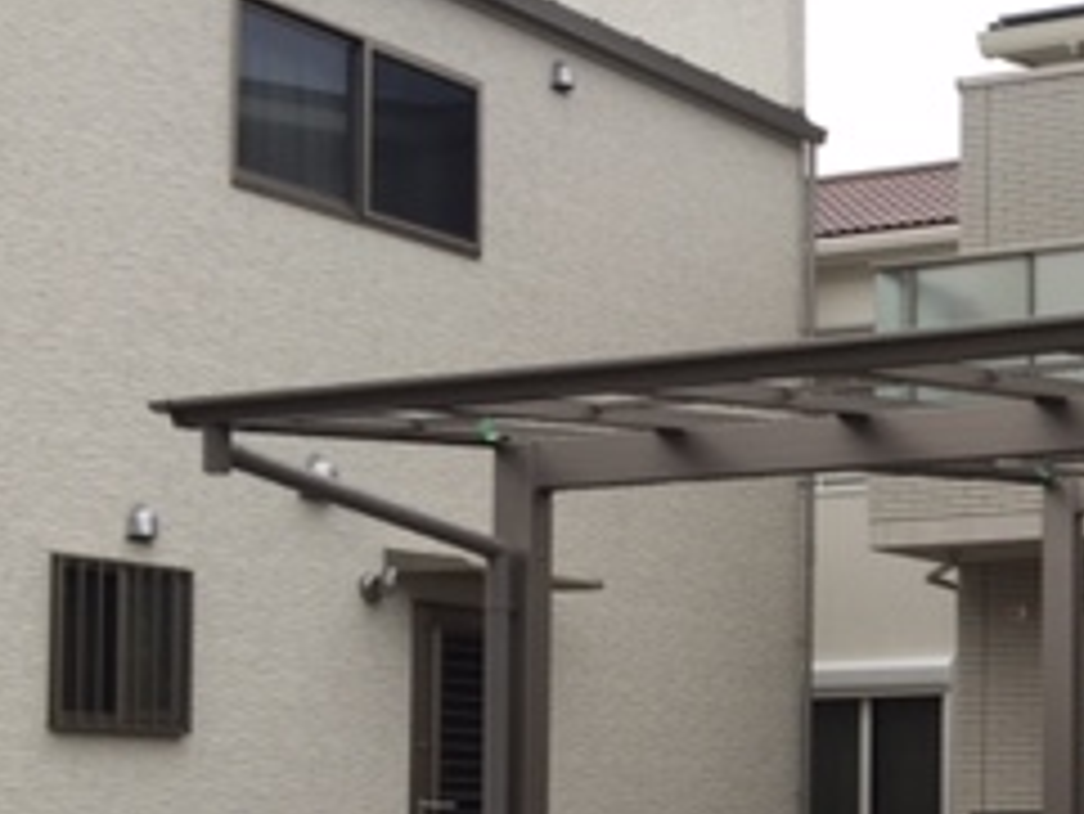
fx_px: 2412
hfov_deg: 22.9
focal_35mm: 77
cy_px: 760
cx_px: 1358
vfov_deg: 18.8
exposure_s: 1/127
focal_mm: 4.15
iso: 32
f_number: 2.2
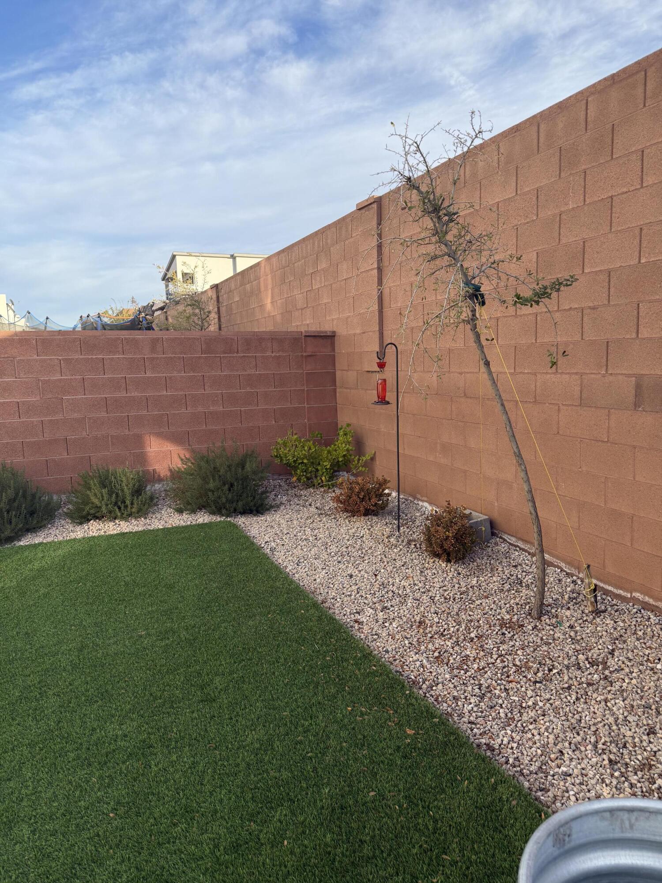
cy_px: 442
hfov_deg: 56.8
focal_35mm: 24
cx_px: 331
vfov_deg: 71.6
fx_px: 612
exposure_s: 1/2370
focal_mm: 6.76
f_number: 1.78
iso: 100
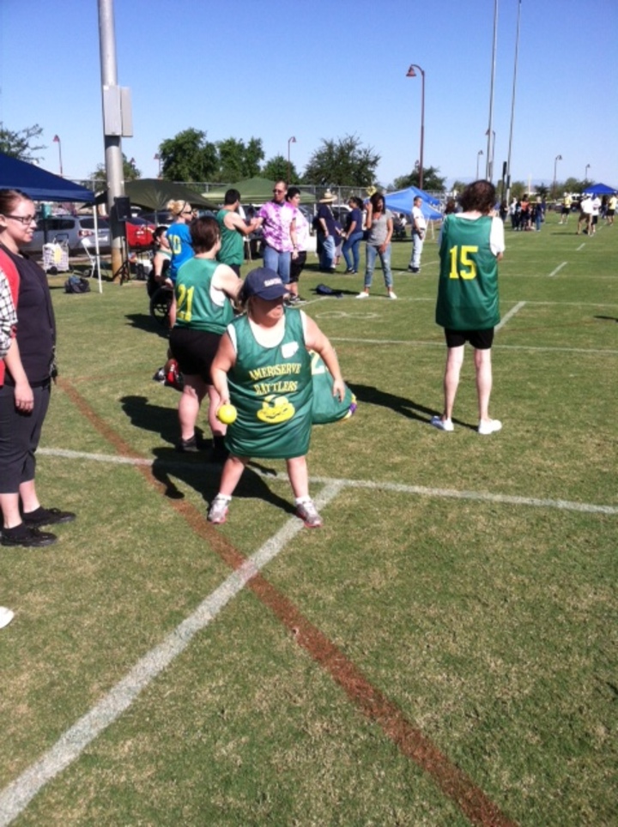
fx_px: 835
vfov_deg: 52.7
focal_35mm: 35
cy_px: 414
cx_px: 309
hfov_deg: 40.6
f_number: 2.8
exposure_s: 1/1429
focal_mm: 3.85
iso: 80
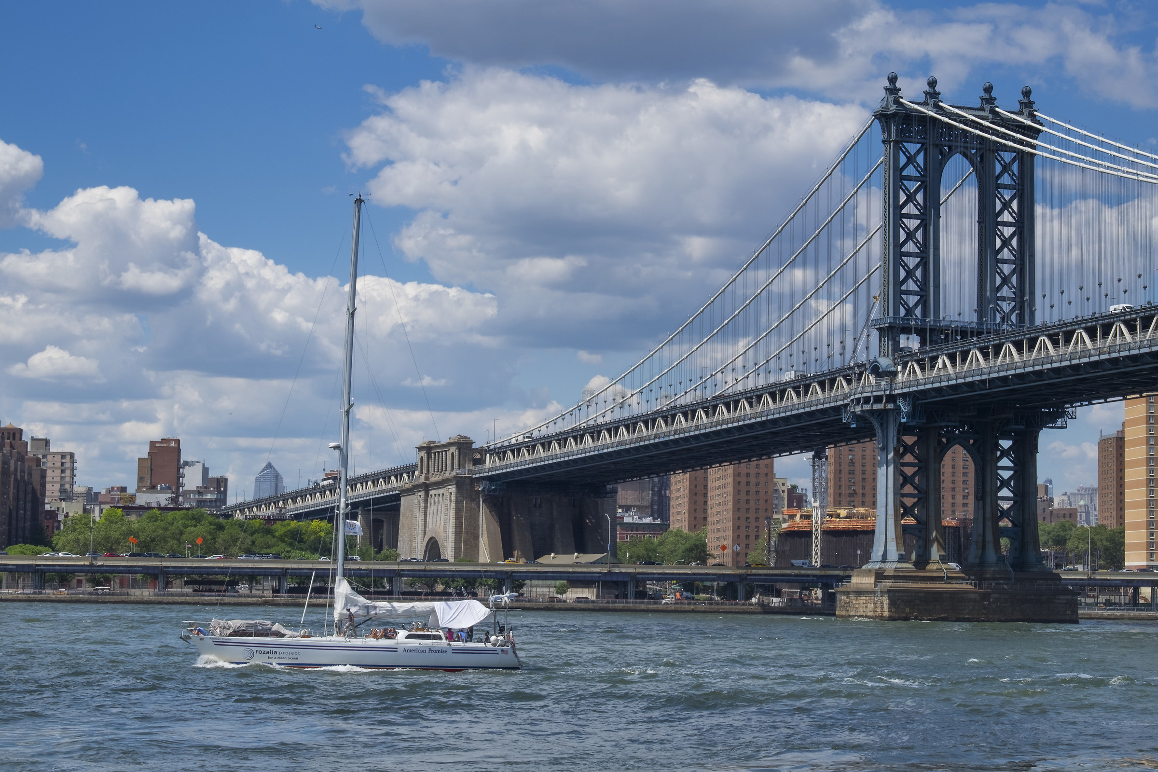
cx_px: 579
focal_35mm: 74
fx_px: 2380
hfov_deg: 27.3
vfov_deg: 18.4
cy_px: 386
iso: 200
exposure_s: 1/100
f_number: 16
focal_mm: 49.4
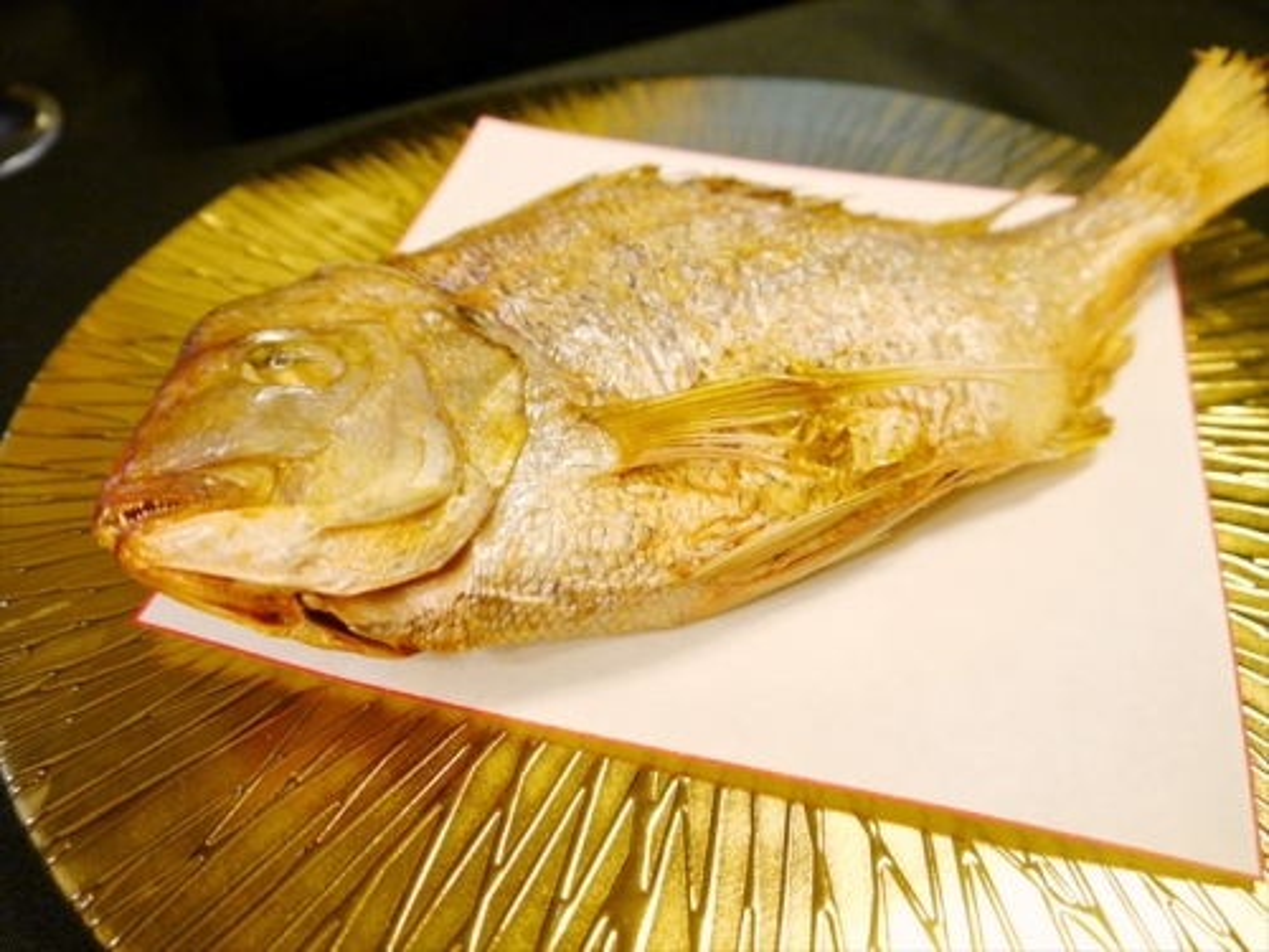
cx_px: 634
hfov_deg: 56.8
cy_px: 476
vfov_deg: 44.2
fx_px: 1173
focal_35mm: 32
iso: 800
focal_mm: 16
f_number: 3.8
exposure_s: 1/60
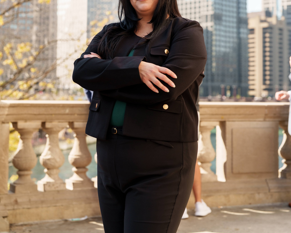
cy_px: 45
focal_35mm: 71
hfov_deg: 26.8
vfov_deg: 21.3
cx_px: 146
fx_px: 611
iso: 160
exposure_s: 1/800
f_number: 3.2
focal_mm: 50
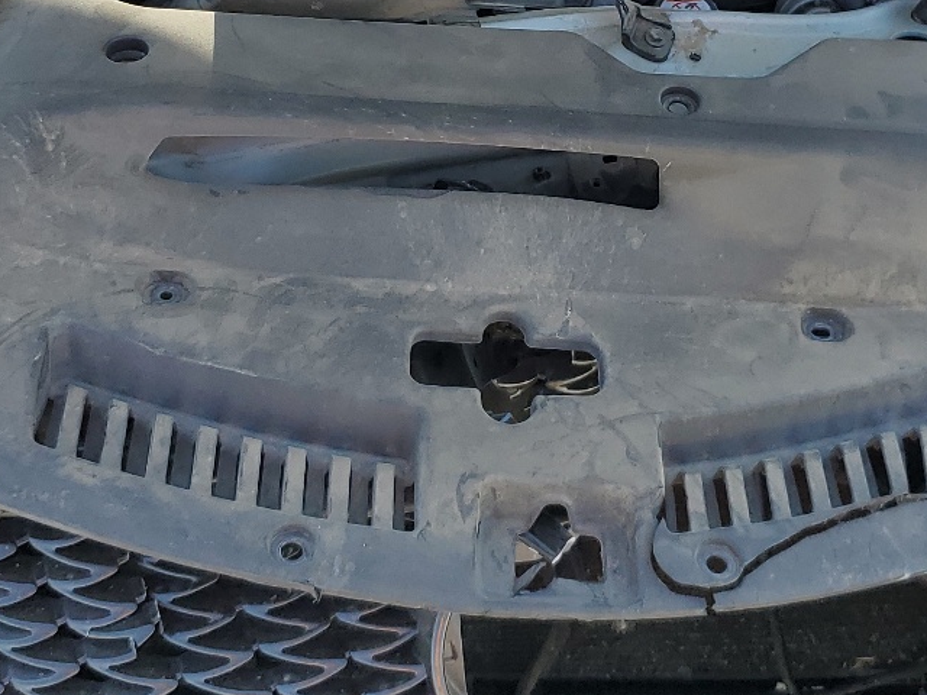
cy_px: 103
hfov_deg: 29.7
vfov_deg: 22.2
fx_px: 1741
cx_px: 585
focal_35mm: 65
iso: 50
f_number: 1.5
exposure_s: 1/588
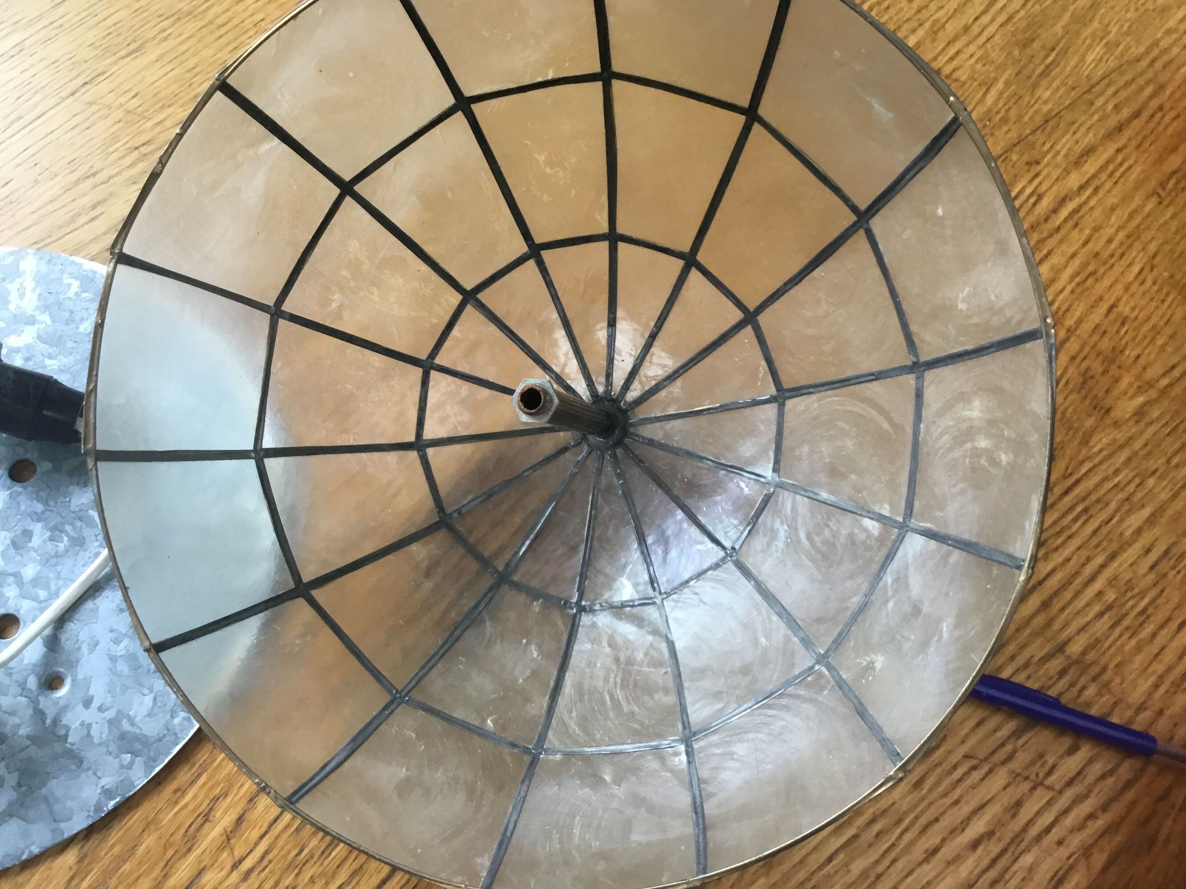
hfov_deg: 58.4
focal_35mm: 31
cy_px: 444
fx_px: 1062
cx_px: 593
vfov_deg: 45.4
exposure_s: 1/33
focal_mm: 3.3
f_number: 2.4
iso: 50
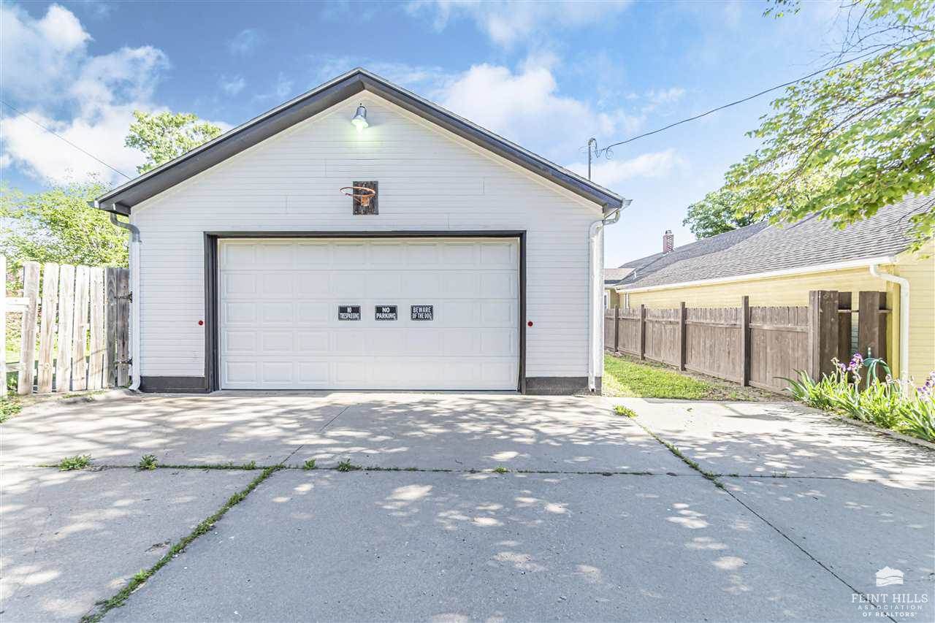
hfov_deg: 100.4
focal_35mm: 15
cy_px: 312
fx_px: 390
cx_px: 468
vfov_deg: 77.3
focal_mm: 10
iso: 100
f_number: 7.1
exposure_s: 1/125
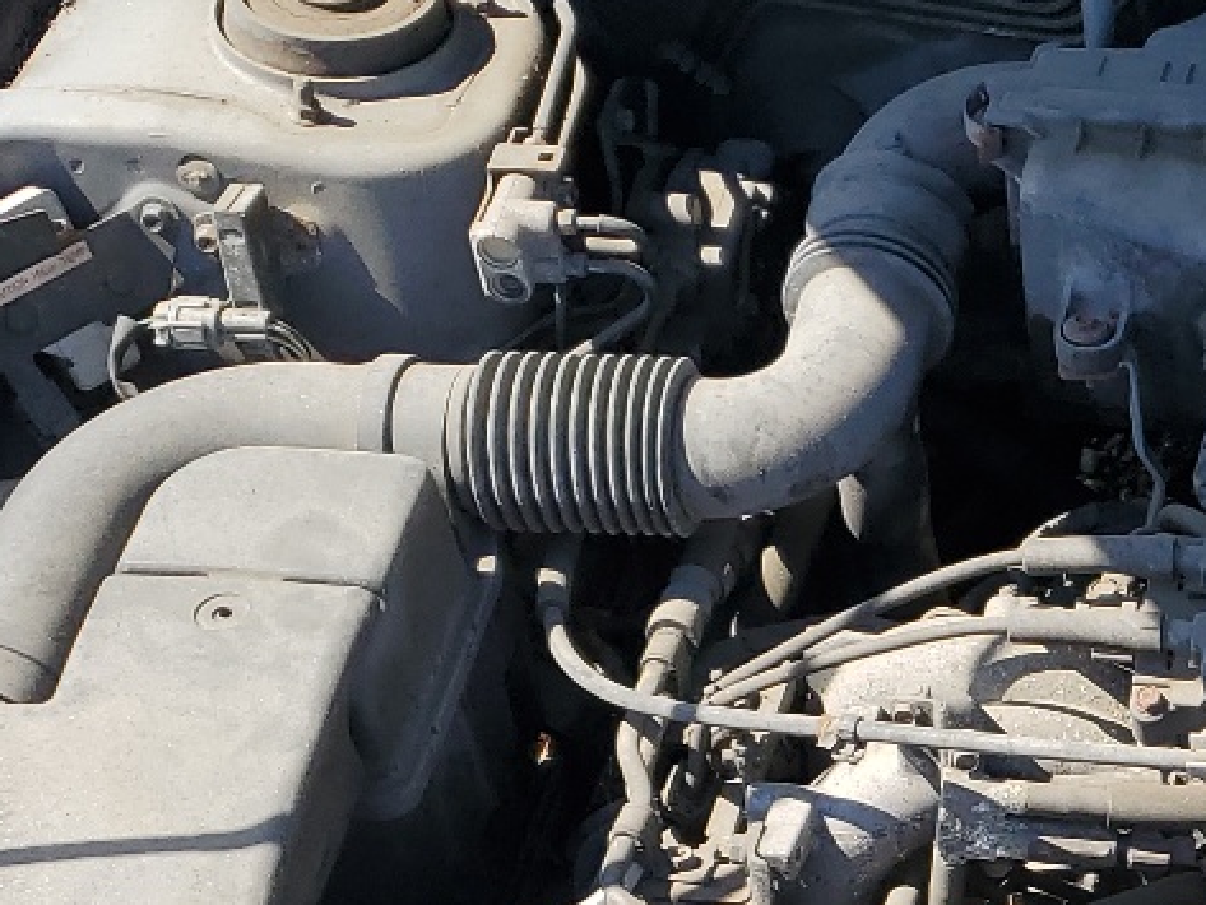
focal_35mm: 88
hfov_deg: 20.9
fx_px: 3067
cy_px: 953
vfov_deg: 16.4
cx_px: 1402
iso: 50
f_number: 1.5
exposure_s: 1/1667
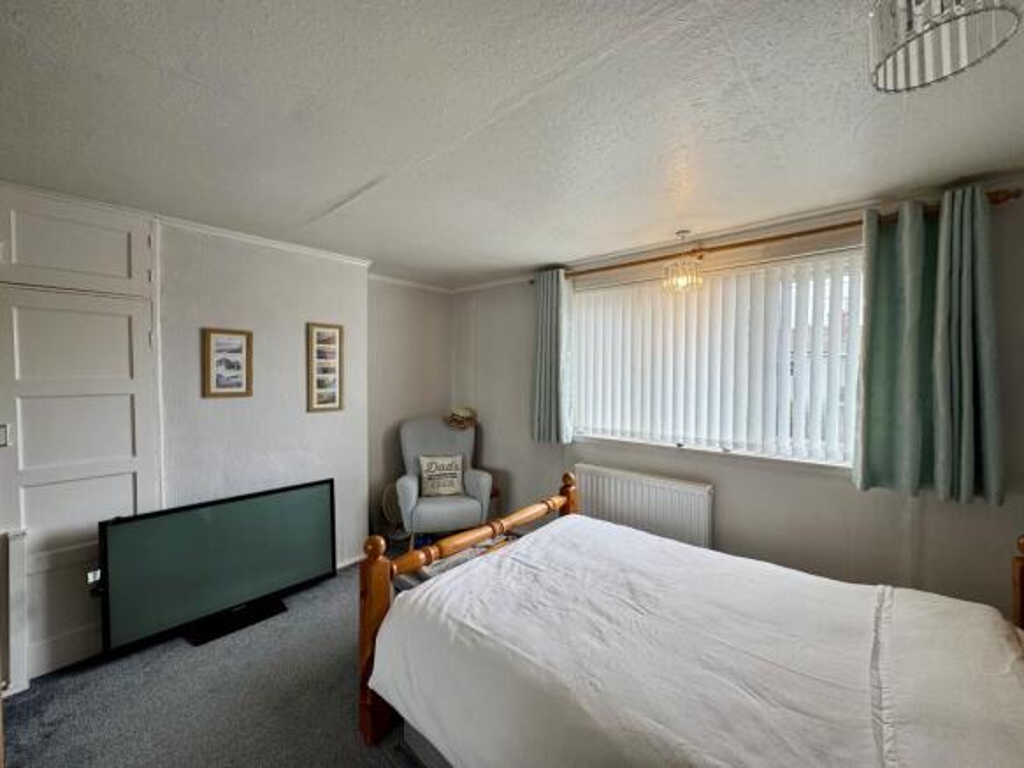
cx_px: 512
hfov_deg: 102.1
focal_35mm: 14
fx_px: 414
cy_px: 384
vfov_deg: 85.7
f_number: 2.2
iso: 50
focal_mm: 2.22
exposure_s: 1/99
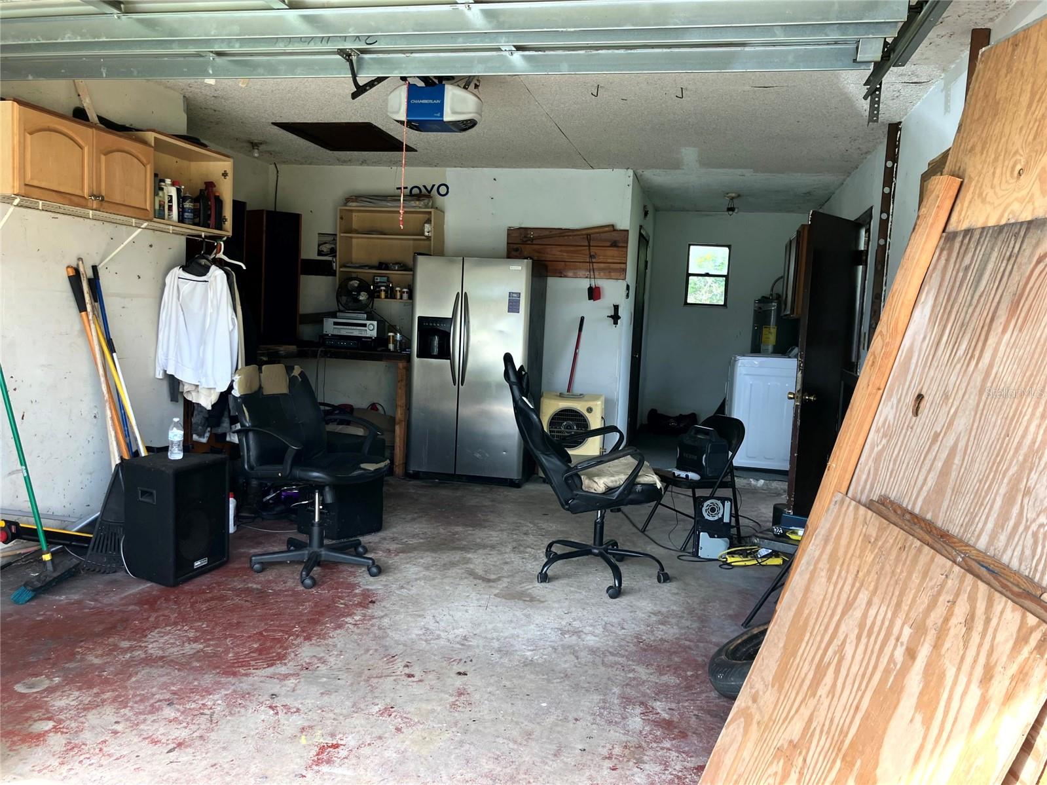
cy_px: 392
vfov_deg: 49.7
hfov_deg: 63.4
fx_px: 847
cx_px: 524
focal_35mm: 28
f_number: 1.8
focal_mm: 3.99
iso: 25
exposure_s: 1/122
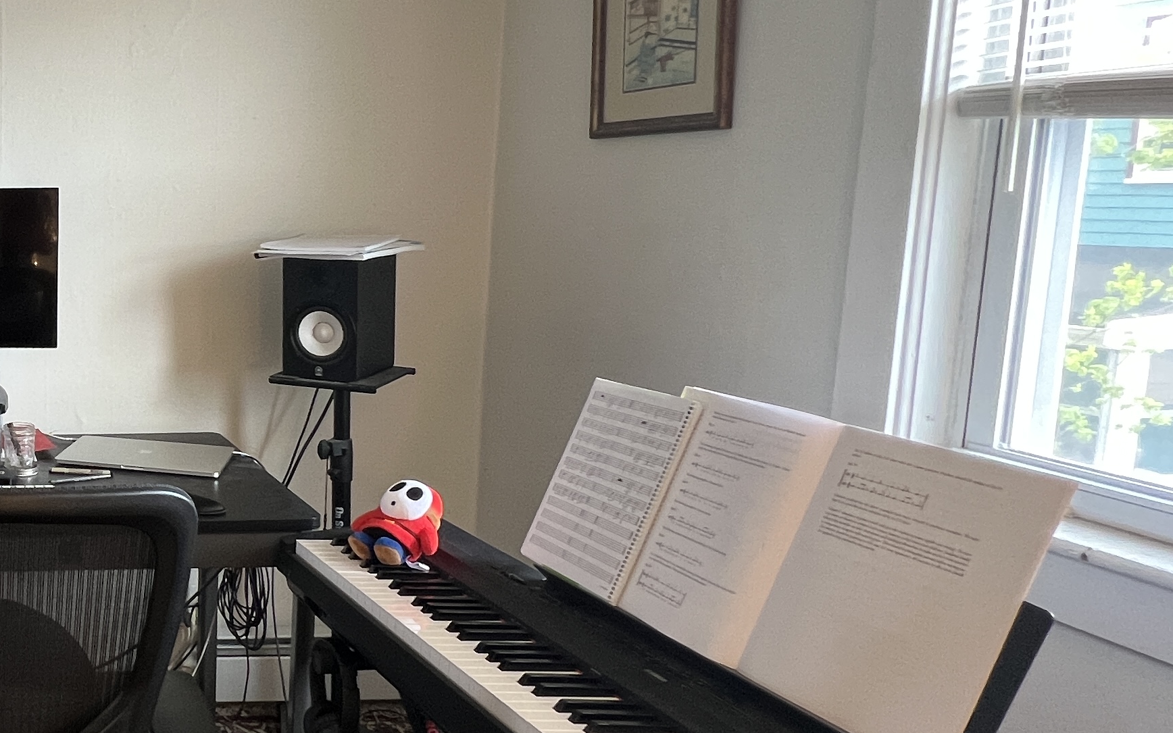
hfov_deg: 45.9
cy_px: 340
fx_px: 1023
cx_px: -91
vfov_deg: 39.4
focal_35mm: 32
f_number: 1.8
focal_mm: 1.57
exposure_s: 1/60
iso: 160
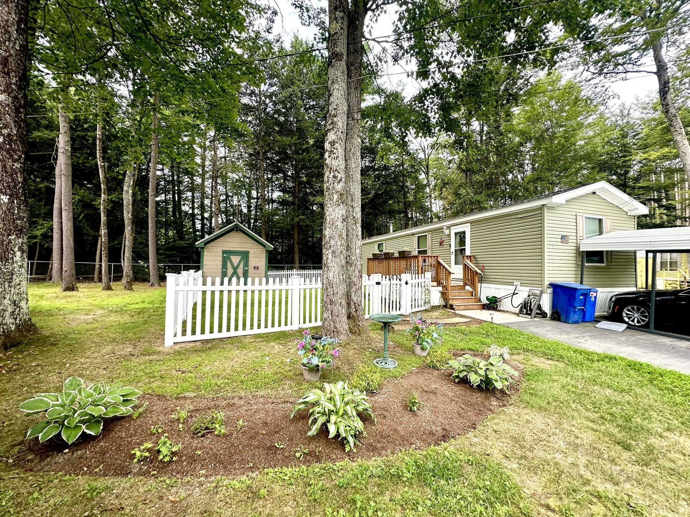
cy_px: 258
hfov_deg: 102.1
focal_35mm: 14
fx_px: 279
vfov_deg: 85.7
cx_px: 345
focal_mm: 2.22
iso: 40
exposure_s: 1/374
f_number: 2.2
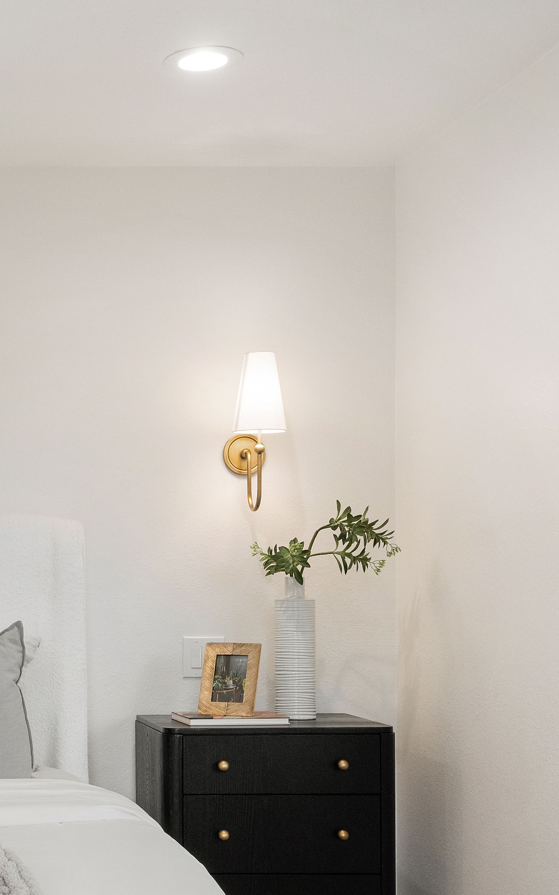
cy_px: 685
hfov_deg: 20.5
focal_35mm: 58
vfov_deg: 34.3
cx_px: -158
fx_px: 1414
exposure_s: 1/50
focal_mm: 20
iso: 500
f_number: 6.3
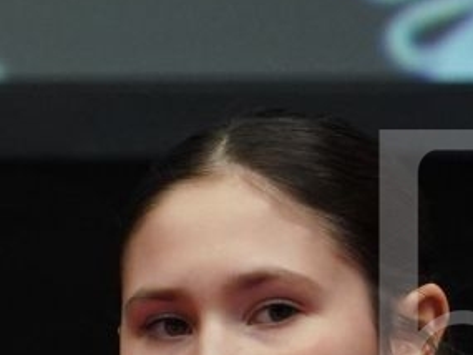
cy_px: 868
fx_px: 16582
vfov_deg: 1.2
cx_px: -591
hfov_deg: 1.6
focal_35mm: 1213
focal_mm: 200
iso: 1250
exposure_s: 1/500
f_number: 2.8
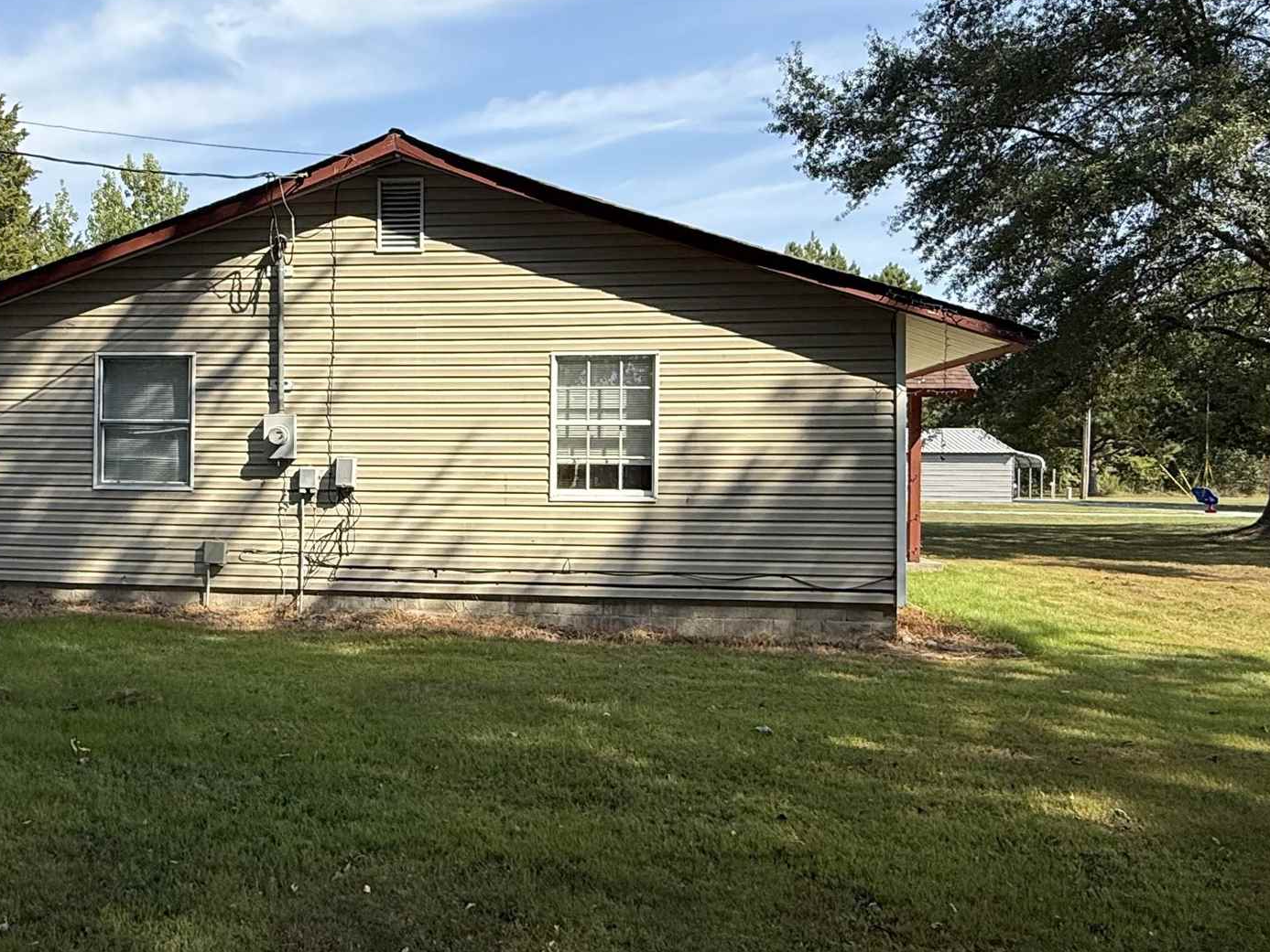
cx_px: 414
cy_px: 455
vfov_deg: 45.4
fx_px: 1138
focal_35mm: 31
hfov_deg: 57.0
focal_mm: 2.22
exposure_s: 1/1431
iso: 50
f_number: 2.2
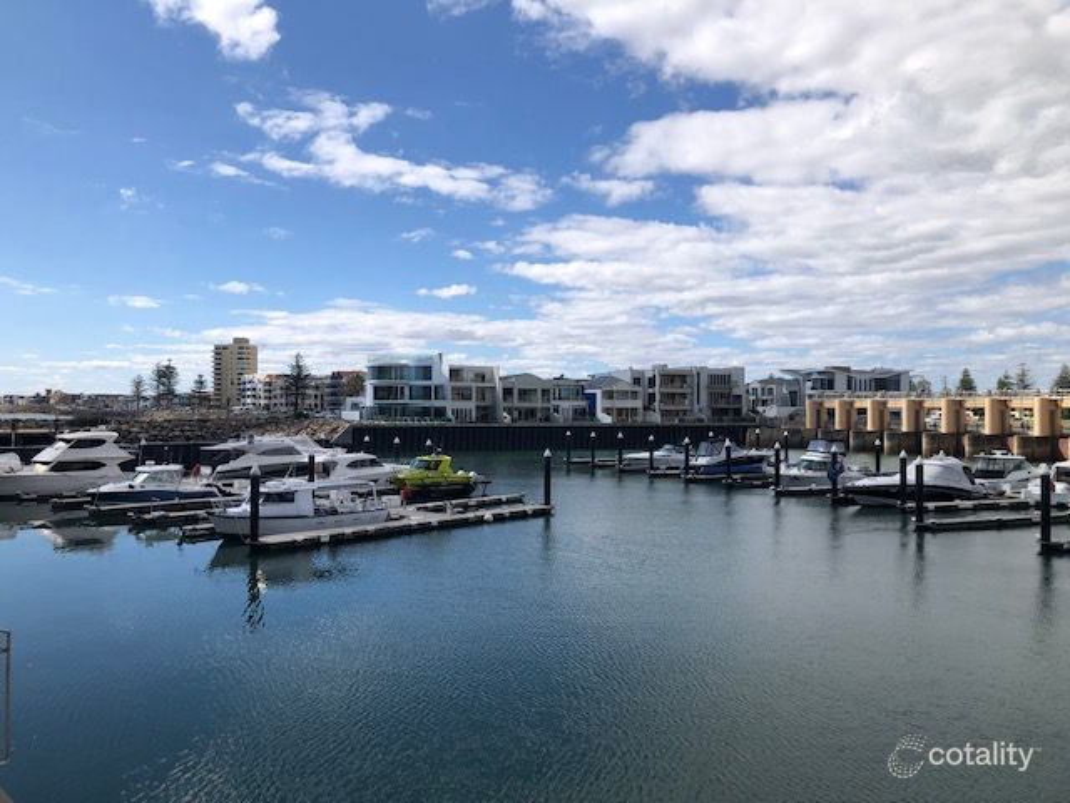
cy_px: 402
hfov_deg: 63.4
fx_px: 865
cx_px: 535
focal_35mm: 28
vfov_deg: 49.7
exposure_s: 1/3205
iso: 20
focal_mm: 3.99
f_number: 1.8
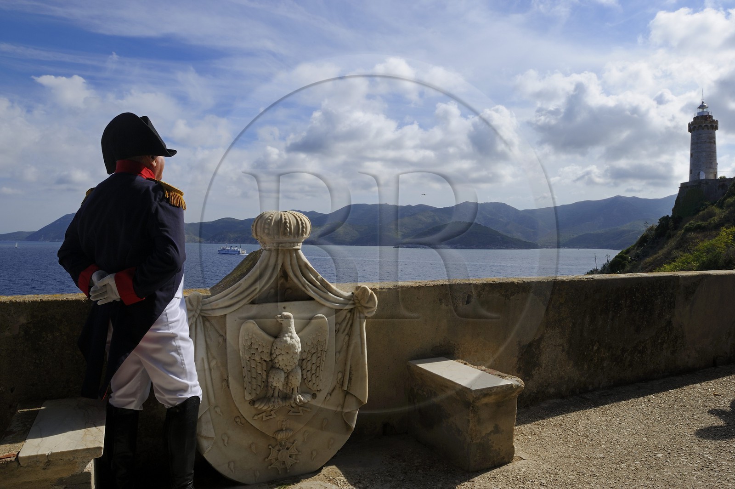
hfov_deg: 73.8
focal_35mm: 24
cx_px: 368
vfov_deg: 53.1
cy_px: 244
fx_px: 490
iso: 200
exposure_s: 1/125
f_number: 18
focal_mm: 24
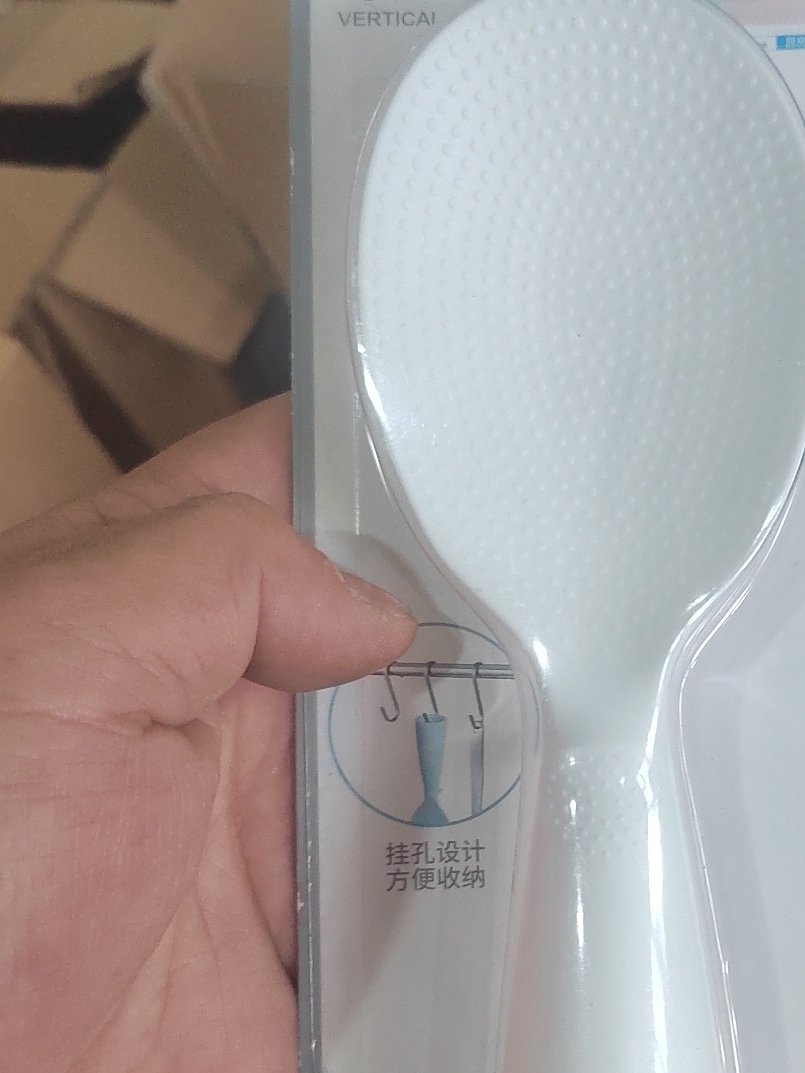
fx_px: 1271
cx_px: 700
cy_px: 650
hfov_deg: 33.6
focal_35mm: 41
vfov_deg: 45.5
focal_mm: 5.52
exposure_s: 1/100
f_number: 1.9
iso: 1600
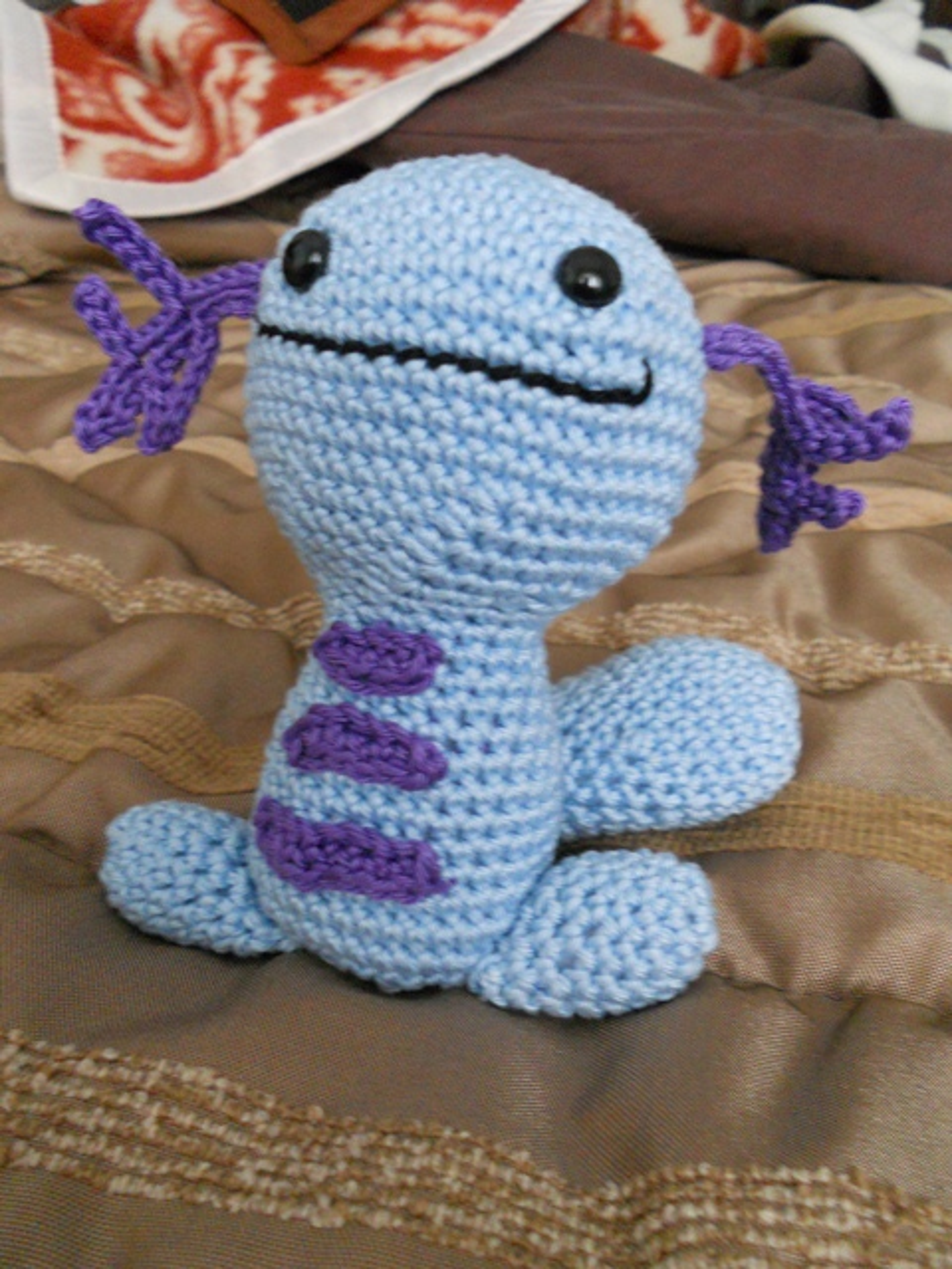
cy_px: 634
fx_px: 1173
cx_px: 476
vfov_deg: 56.8
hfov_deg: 44.2
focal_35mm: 32
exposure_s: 1/8
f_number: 3.5
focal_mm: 5.8
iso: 500
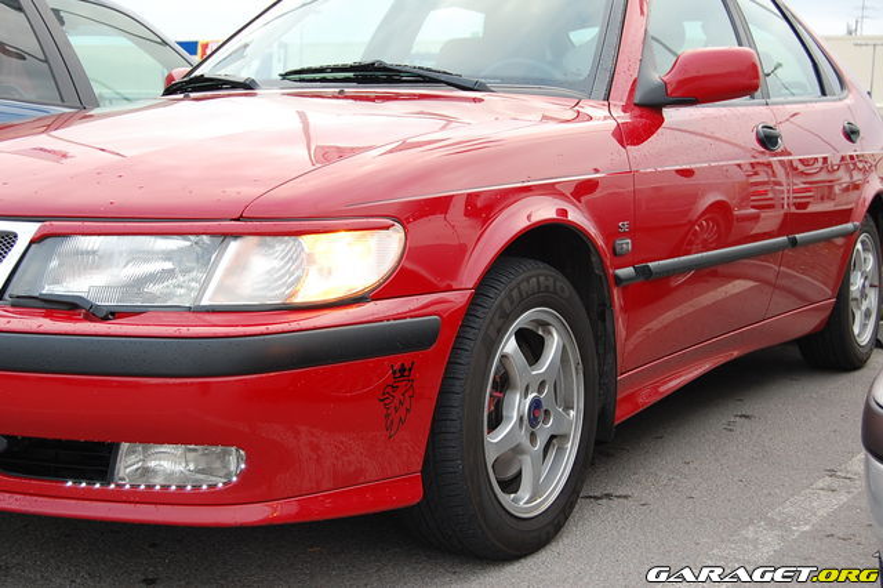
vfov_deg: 25.7
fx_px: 1287
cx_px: 442
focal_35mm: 52
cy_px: 294
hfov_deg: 37.9
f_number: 8
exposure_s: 1/50
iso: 400
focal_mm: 35
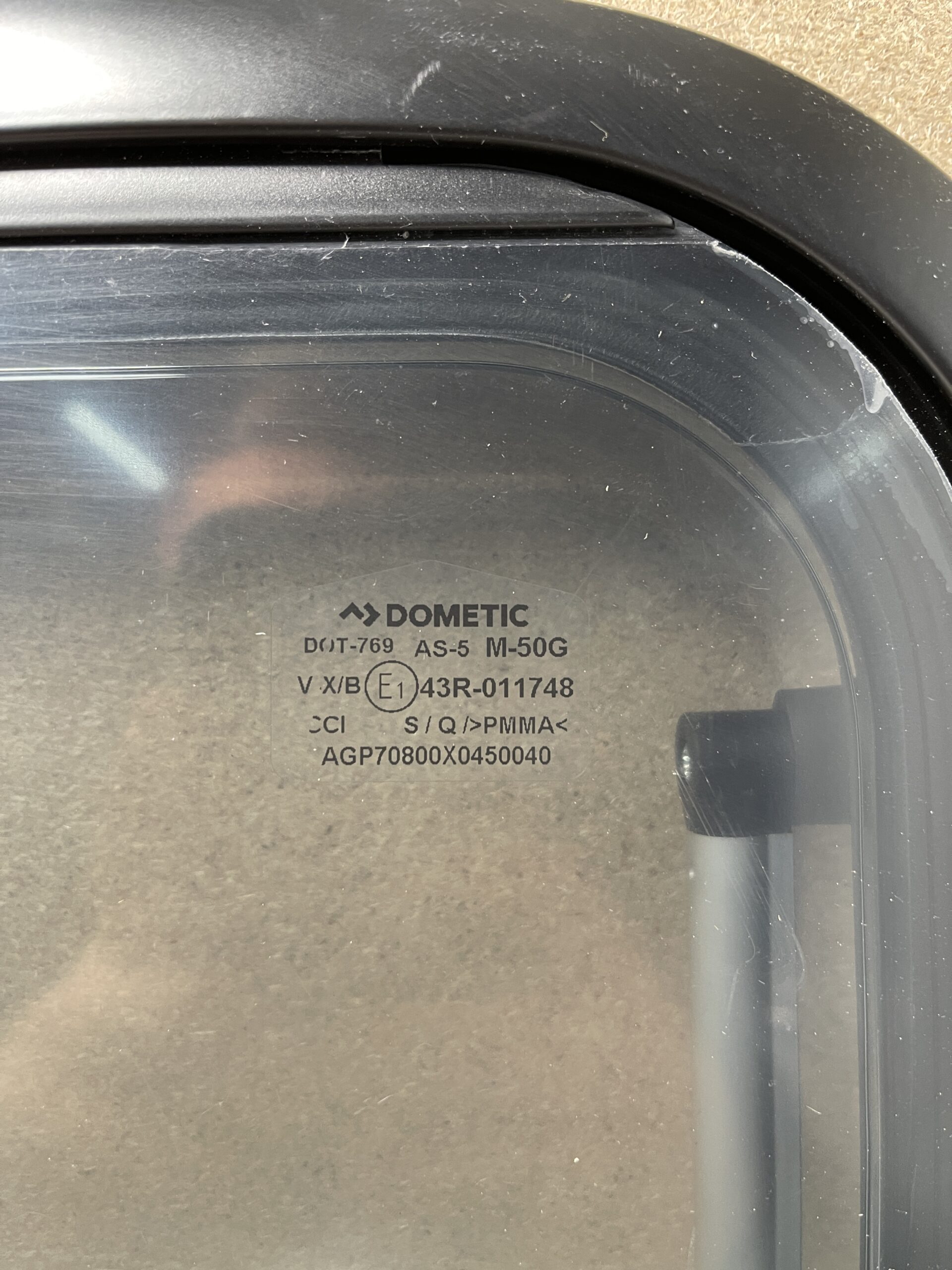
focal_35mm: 26
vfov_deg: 67.3
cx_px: 476
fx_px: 953
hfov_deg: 53.1
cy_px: 635
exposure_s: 1/50
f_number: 1.6
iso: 250
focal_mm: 5.1
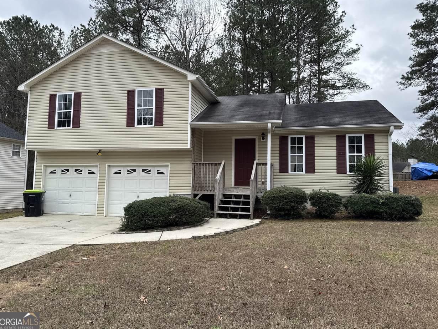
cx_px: 216
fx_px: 316
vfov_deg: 54.9
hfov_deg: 69.4
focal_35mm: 25
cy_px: 158
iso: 80
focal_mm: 6.76
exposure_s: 1/1261
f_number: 1.78
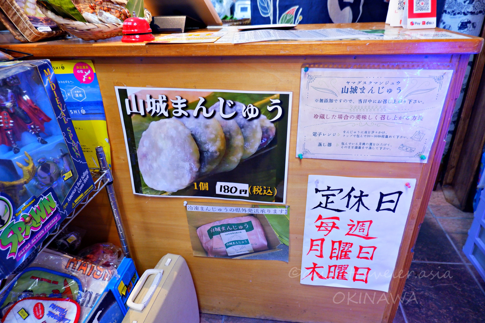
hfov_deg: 76.1
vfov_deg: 55.1
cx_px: 242
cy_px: 162
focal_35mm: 23
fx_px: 310
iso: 1600
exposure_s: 1/34
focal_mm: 15
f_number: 3.5
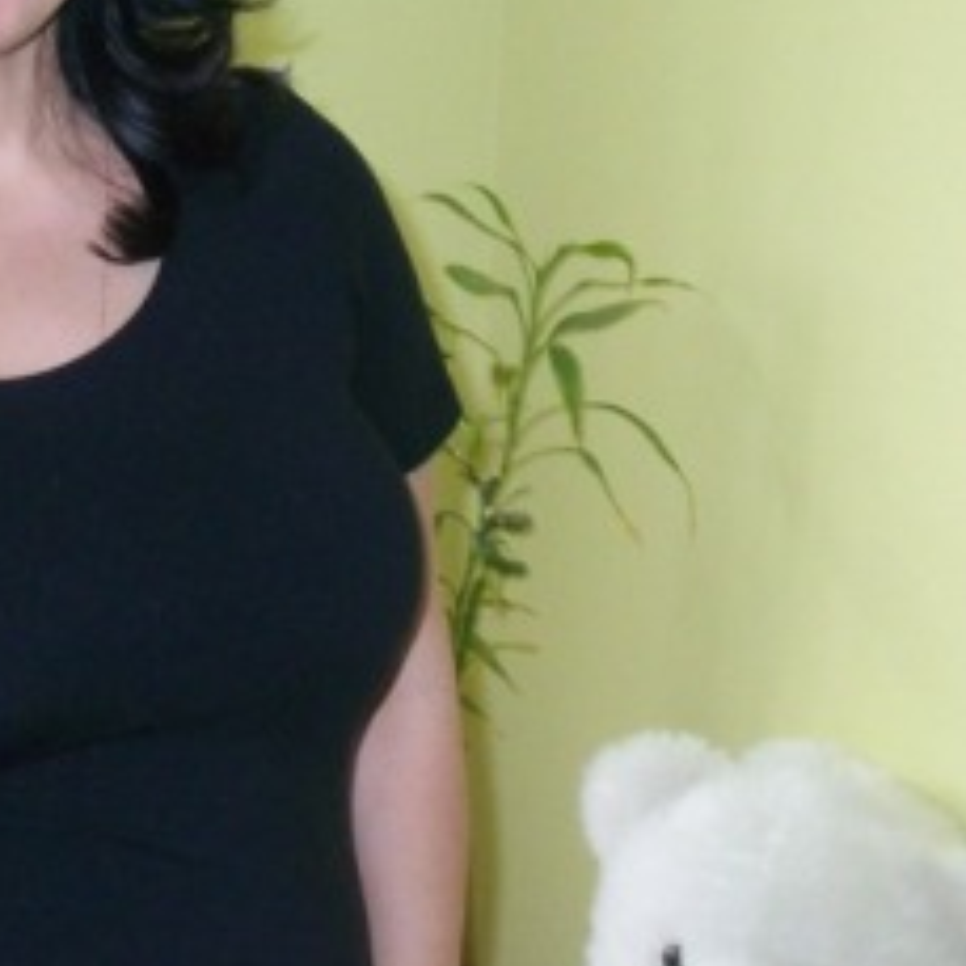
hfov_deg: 16.9
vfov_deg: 16.9
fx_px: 3220
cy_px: 177
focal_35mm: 102
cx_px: 209
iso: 100
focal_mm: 6.3
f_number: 3.9
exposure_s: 1/60
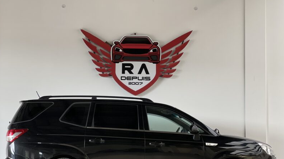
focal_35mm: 85
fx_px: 640
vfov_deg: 14.2
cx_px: 141
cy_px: 95
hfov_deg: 25.0
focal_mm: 9
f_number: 2.8
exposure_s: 1/87
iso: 250
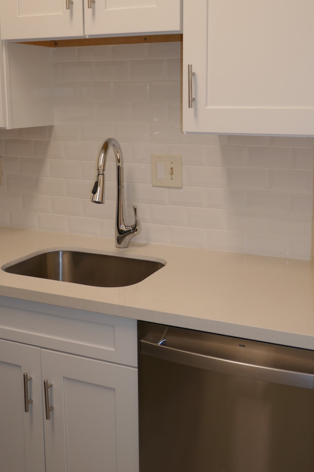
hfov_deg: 30.5
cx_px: 158
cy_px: 204
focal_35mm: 44
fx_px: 576
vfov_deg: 44.4
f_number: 3.5
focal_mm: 13.3
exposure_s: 1/60
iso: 250
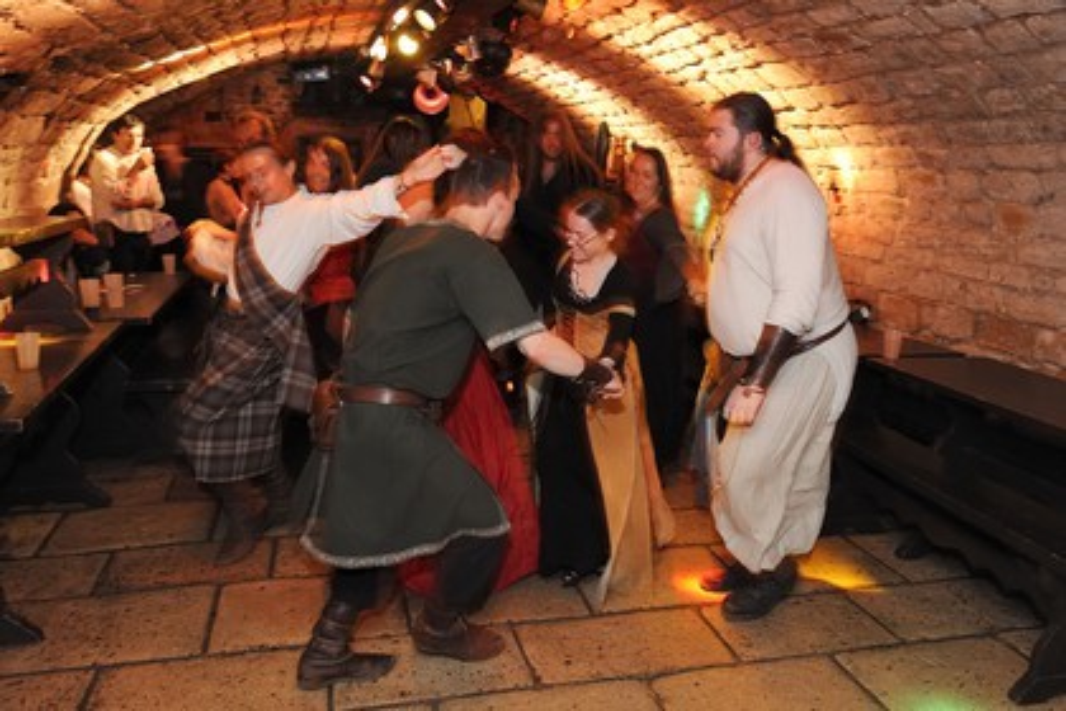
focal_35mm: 24
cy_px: 356
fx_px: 711
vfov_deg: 53.1
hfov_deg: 73.7
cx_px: 533
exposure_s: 1/8
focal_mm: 24
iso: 1600
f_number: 5
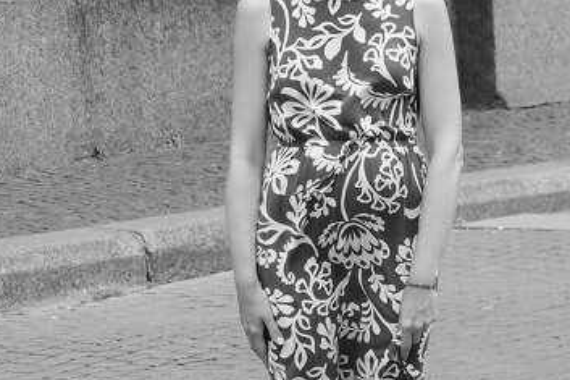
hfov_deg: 9.9
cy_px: 100
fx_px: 3228
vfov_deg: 6.7
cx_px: -165
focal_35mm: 204
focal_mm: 40
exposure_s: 1/200
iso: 200
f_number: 7.1
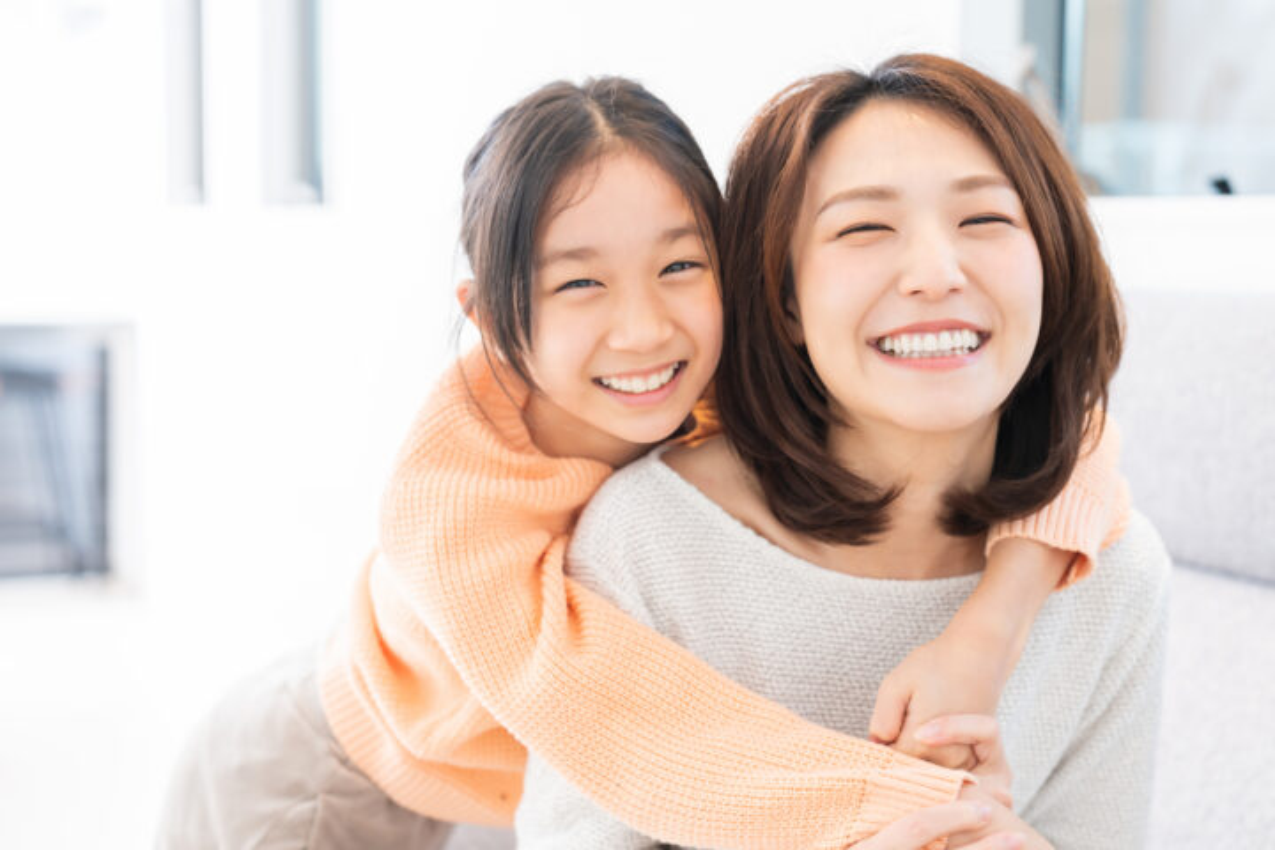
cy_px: 425
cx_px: 638
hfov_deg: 36.9
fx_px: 1912
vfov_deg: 25.1
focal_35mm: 54
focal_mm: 54
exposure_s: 1/125
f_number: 2.8
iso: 250
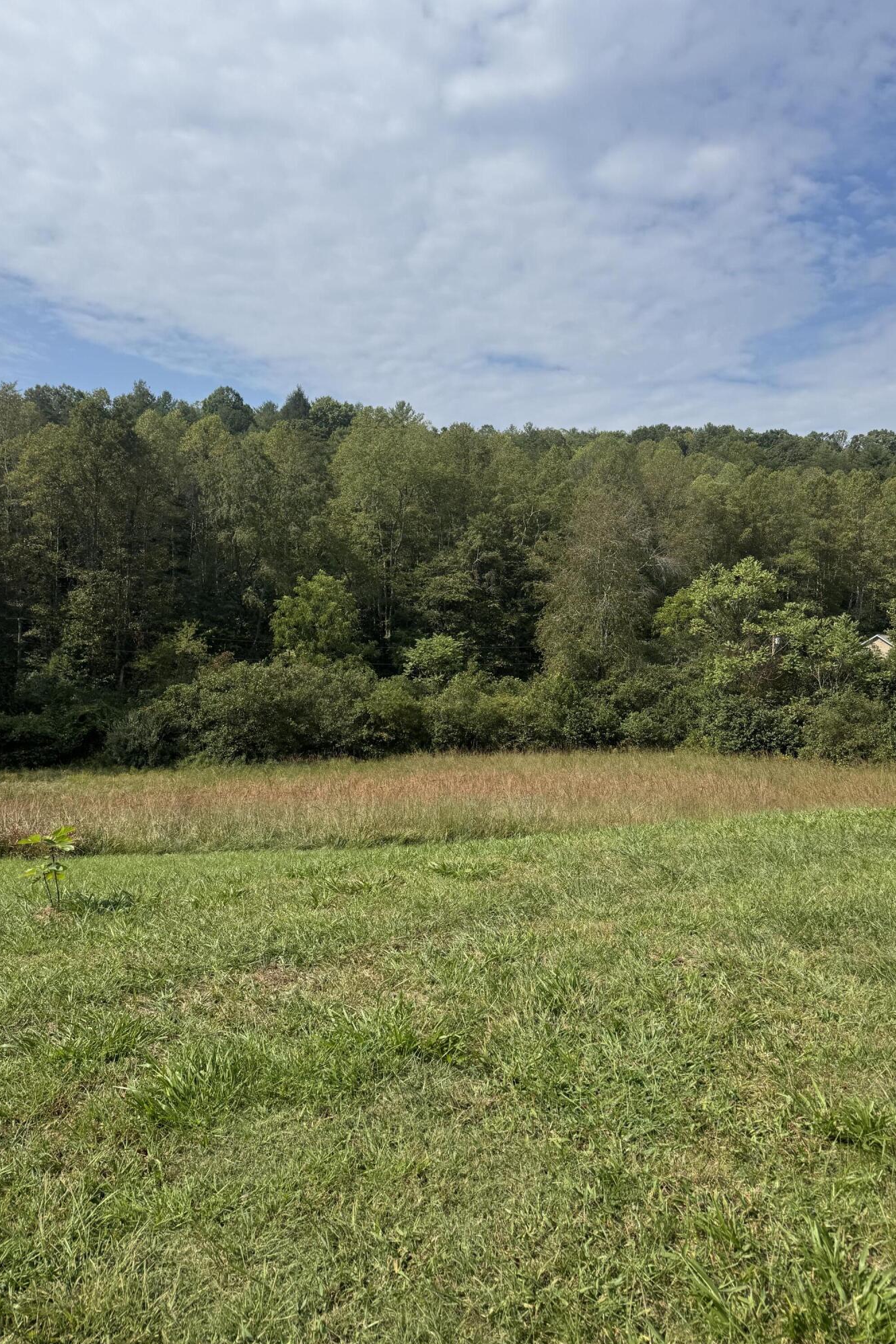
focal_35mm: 25
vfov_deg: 71.5
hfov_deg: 51.2
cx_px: 480
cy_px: 672
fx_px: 933
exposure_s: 1/5814
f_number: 1.78
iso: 80
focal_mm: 6.76
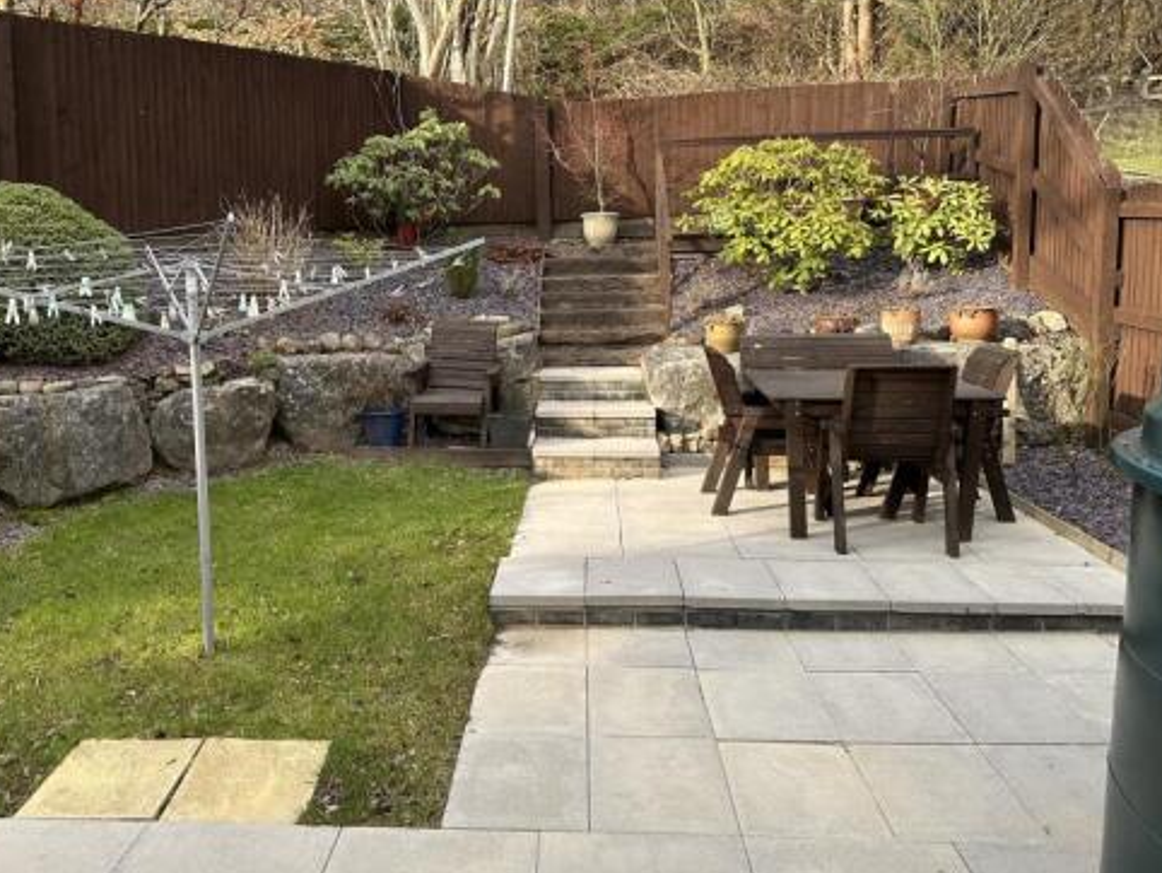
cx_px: 515
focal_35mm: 29
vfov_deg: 48.1
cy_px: 377
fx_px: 974
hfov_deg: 61.5
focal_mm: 6.86
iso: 80
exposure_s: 1/615
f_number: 1.78
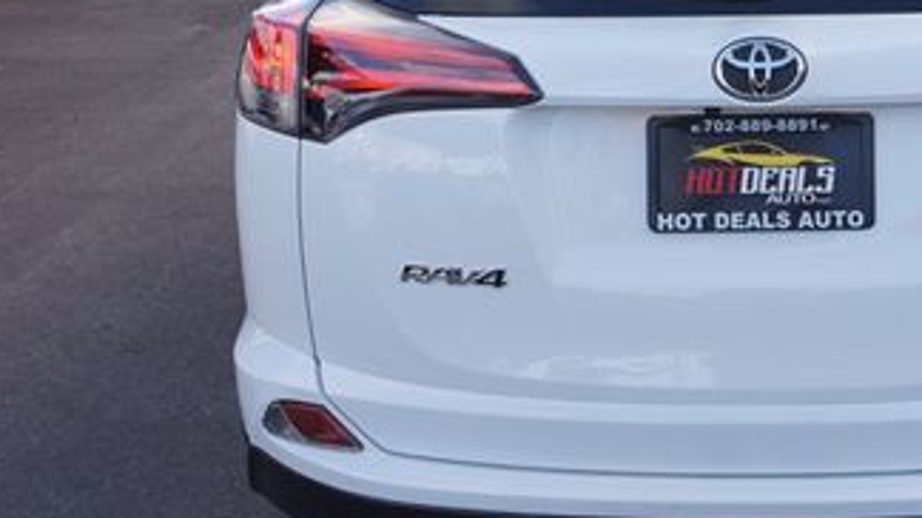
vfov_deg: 19.3
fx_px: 1515
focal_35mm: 62
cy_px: 165
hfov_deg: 33.1
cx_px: 711
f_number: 6.3
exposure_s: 1/80
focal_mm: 20
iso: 100
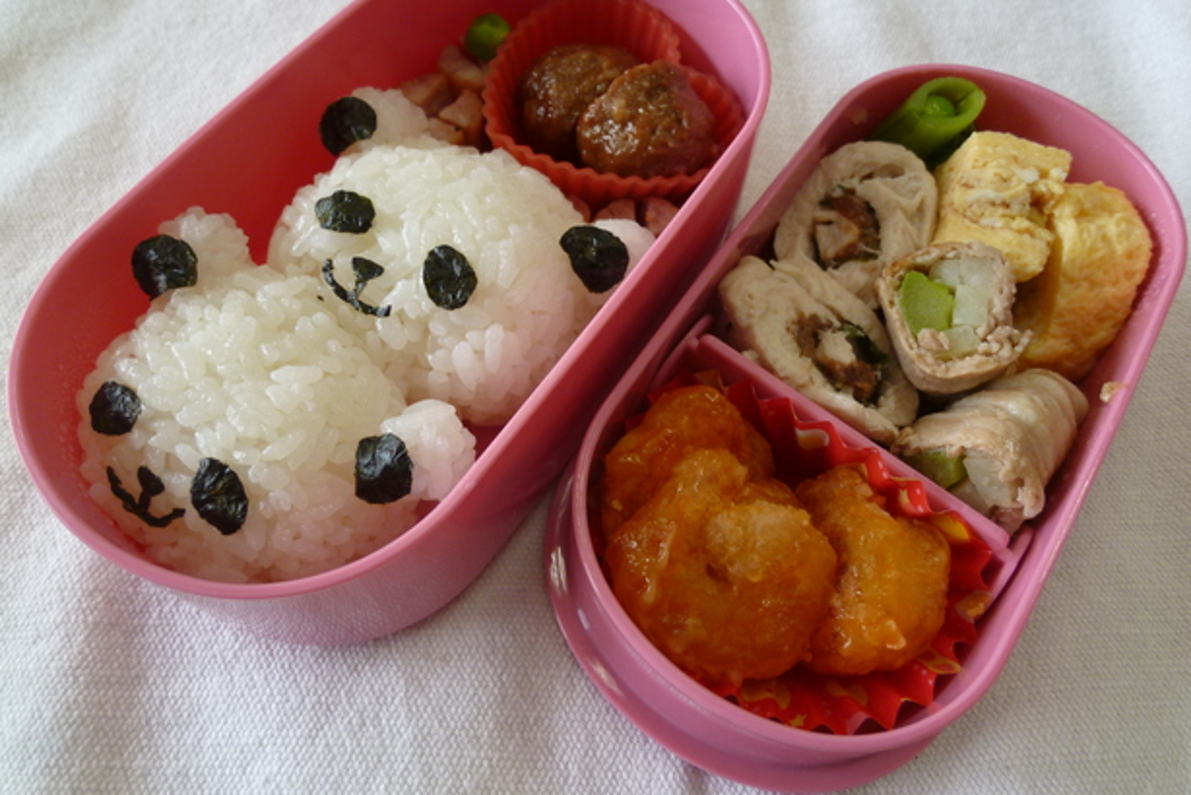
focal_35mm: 26
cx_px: 586
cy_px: 382
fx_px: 861
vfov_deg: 49.6
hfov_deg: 69.4
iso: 80
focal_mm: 4.3
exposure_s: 1/100
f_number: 2.2
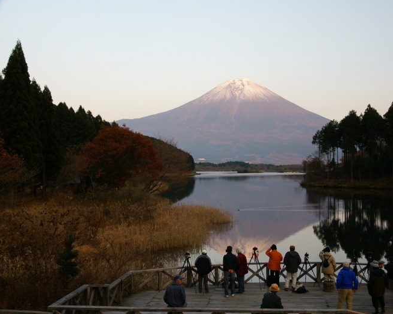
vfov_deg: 39.1
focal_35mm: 38
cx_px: 240
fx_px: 442
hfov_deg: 47.6
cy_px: 155
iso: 400
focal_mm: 22
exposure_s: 1/30
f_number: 10
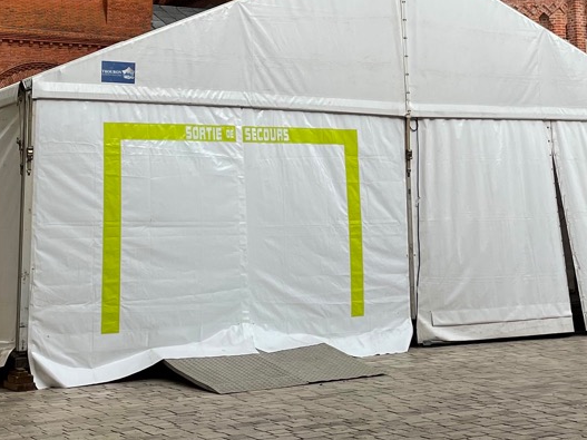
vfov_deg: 20.0
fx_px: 1204
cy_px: -14
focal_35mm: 71
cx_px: 364
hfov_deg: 27.3
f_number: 1.6
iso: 32
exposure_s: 1/2959
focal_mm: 4.2
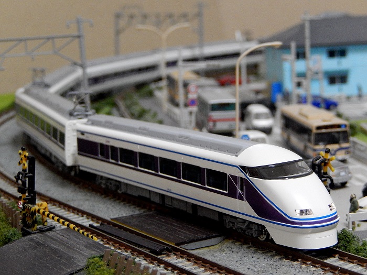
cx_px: 184
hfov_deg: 20.7
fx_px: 1007
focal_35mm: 95
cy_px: 138
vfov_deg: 15.6
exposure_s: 1/15
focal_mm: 17
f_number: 5.2
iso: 800
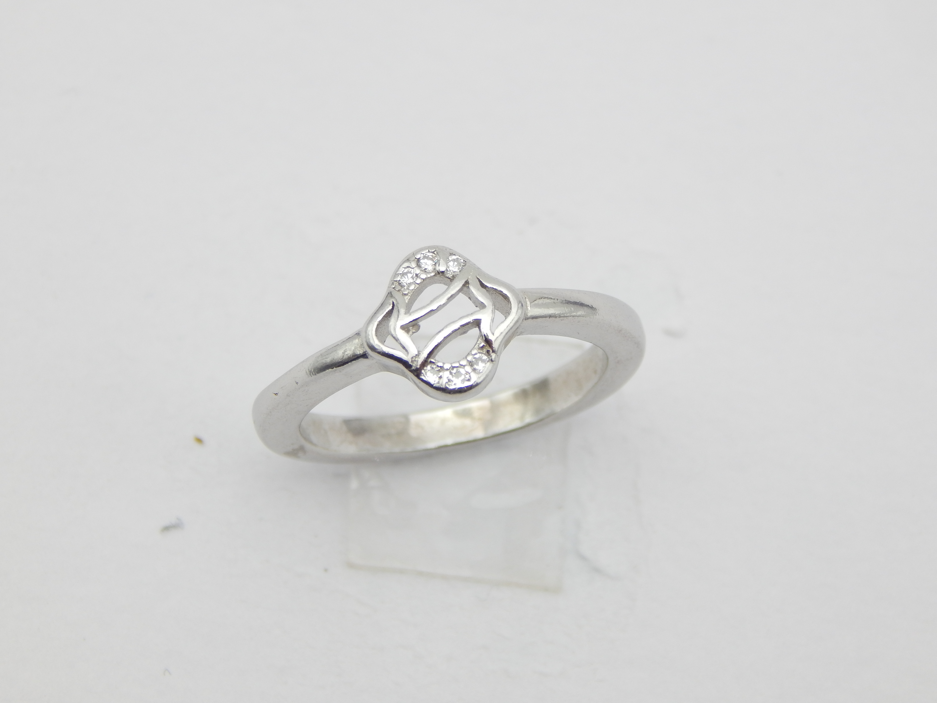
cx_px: 468
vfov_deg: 9.3
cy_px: 352
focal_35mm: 160
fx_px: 4331
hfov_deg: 12.3
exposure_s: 1/80
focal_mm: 28.7
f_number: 5.1
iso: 125
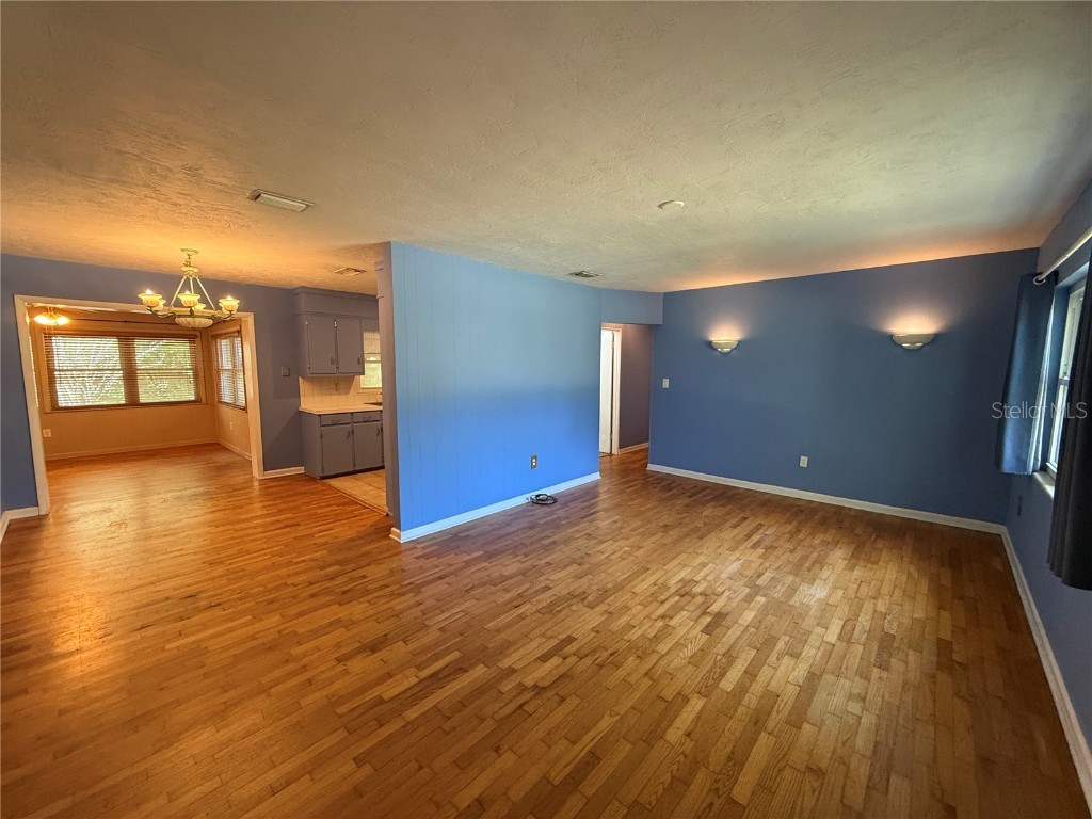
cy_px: 410
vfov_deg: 85.7
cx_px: 546
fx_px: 442
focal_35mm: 14
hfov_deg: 102.1
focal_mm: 2.22
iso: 400
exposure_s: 1/60
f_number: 2.2
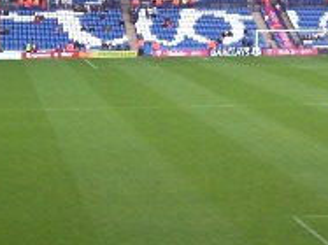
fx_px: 1278
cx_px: 254
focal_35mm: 135
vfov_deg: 10.9
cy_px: 12
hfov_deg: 14.6
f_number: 3
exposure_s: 1/125
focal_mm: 7
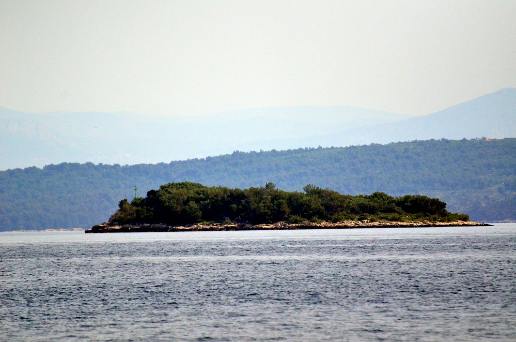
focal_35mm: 450
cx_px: 258
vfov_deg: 3.0
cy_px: 171
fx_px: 6435
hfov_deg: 4.6
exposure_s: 1/8000
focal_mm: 300
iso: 1800
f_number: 5.6
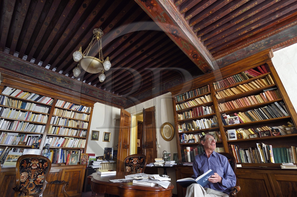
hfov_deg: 96.8
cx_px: 148
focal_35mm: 16
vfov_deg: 73.6
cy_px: 98
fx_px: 132
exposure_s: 1/15
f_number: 5.6
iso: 800
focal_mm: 16
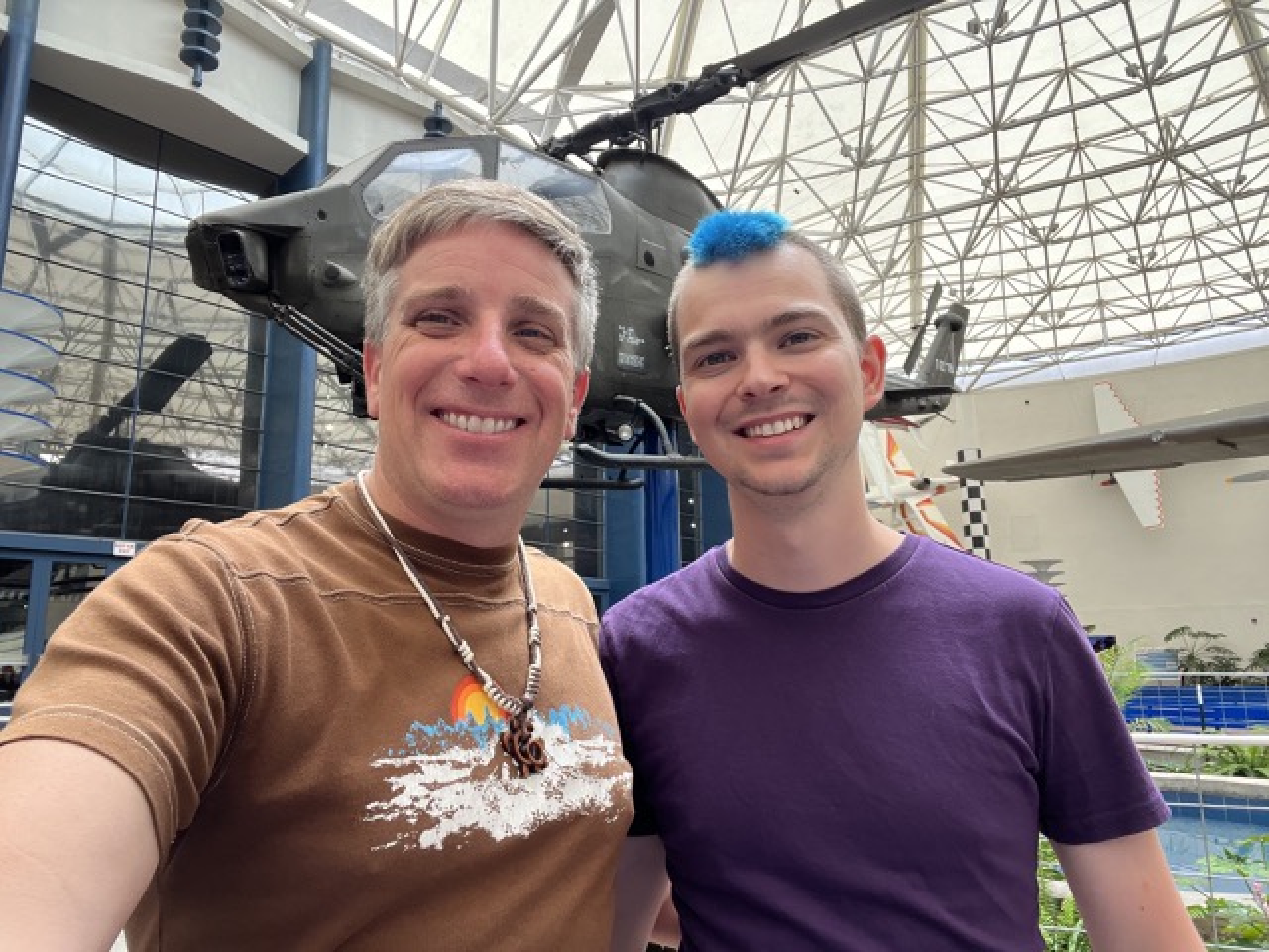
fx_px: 843
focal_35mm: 23
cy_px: 476
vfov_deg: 58.9
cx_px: 634
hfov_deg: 73.9
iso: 64
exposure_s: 1/121
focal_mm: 2.71
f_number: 2.2
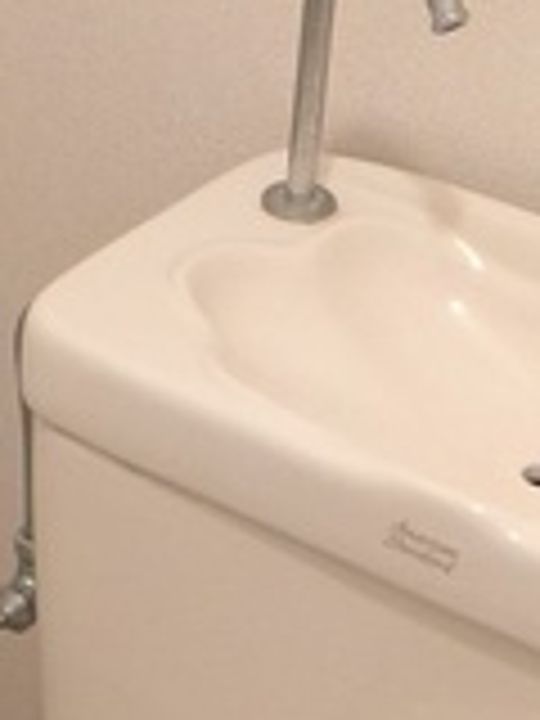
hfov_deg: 14.1
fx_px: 2184
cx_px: 232
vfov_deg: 17.2
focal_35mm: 105
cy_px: 1012
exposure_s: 1/40
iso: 400
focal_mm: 5.1
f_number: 2
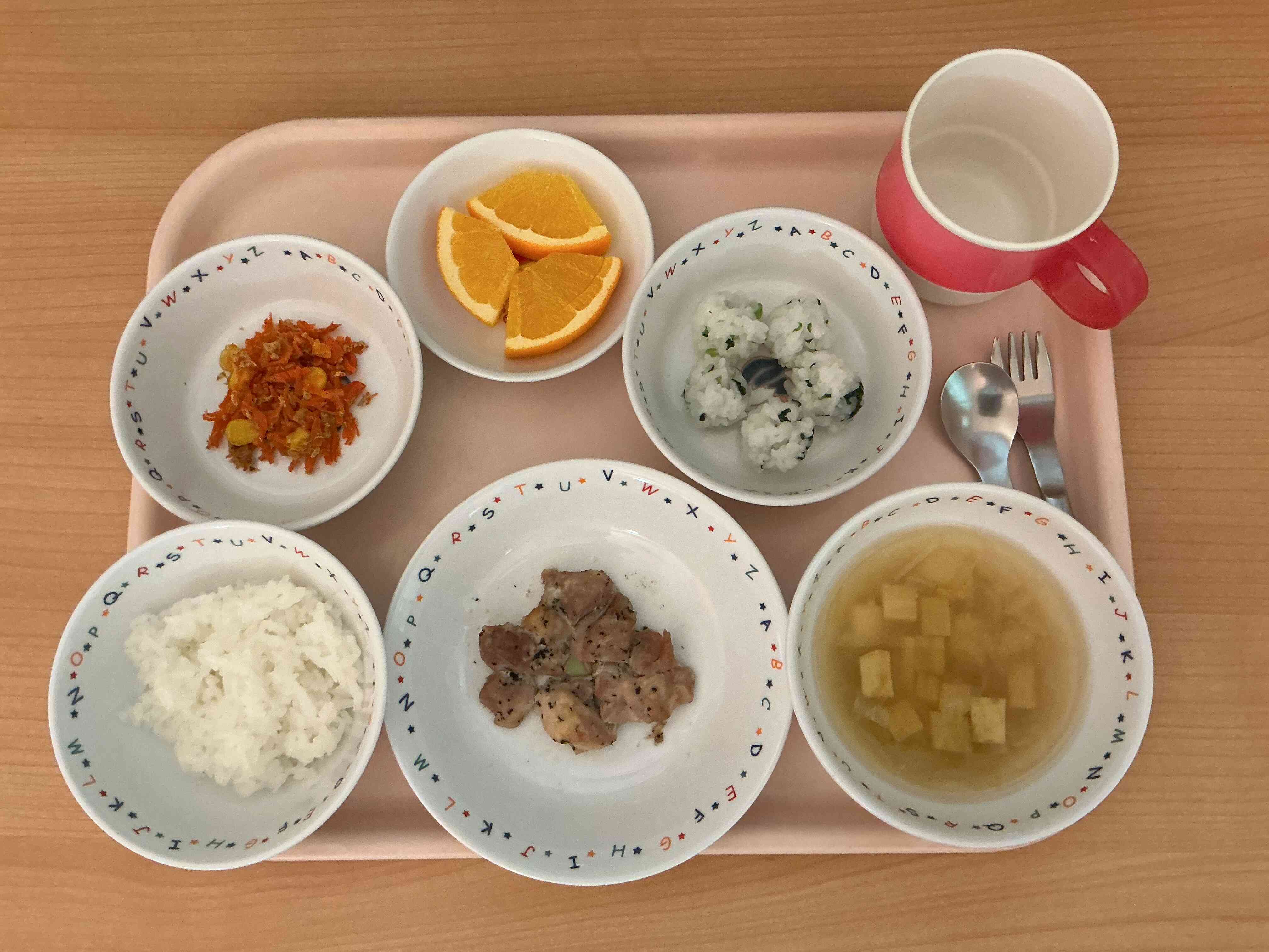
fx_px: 1063
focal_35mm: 29
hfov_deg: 61.7
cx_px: 634
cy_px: 476
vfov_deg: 48.2
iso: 160
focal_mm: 3
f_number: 1.8
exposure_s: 1/60
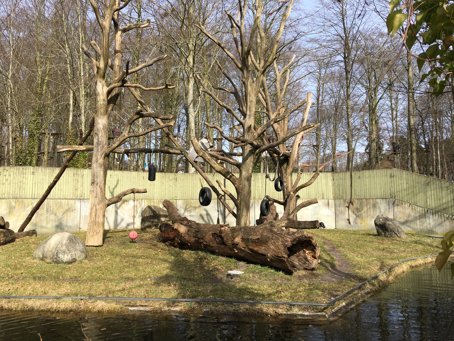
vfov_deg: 48.2
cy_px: 170
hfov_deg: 61.7
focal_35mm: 29
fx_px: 380
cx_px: 227
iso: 25
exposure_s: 1/864
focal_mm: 4.15
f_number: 2.2
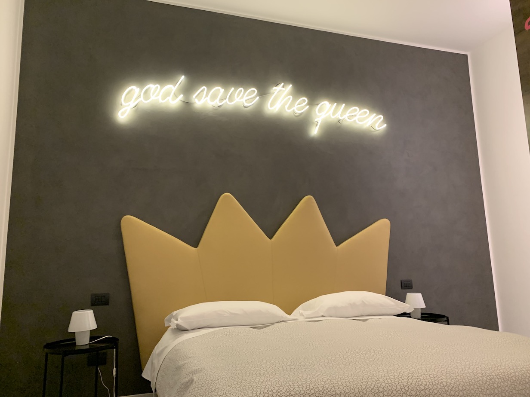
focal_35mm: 26
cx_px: 265
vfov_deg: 53.1
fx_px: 398
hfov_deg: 67.3
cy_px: 198
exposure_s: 1/50
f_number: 1.8
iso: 320
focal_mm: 4.25
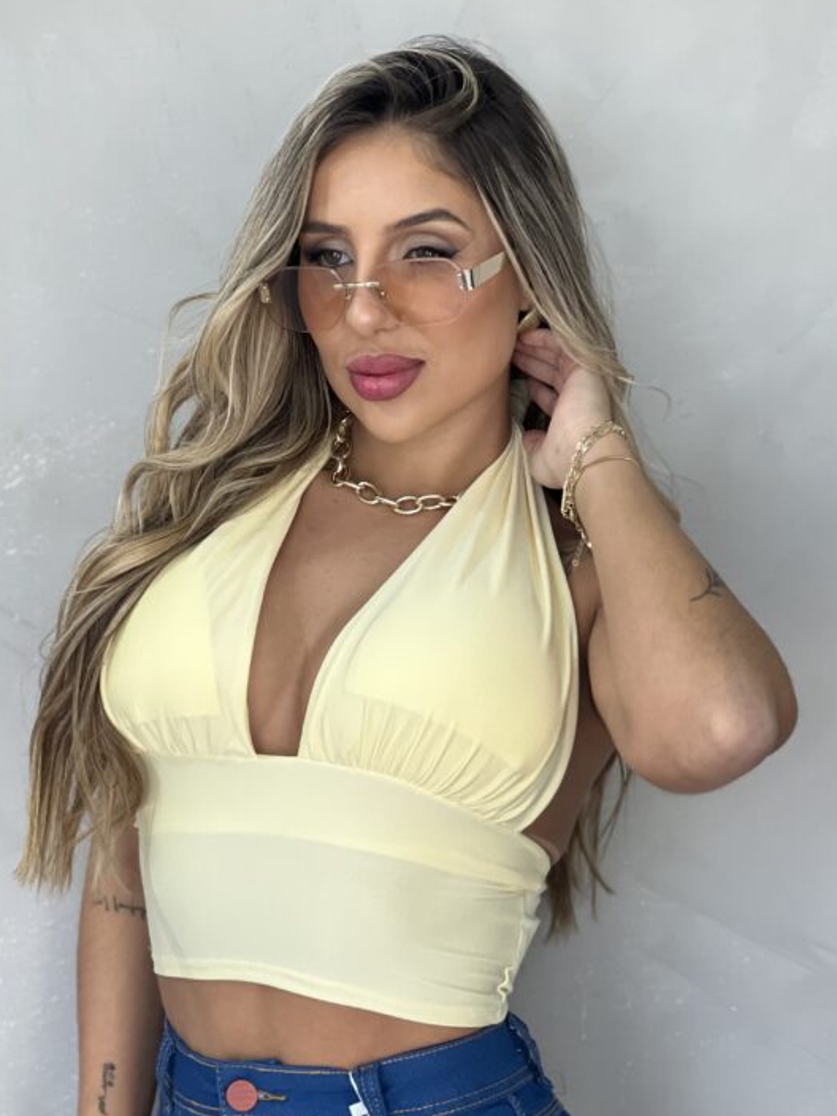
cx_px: 368
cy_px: 724
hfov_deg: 14.5
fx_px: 3288
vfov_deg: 19.2
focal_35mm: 102
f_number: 2.8
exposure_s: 1/120
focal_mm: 9
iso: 125
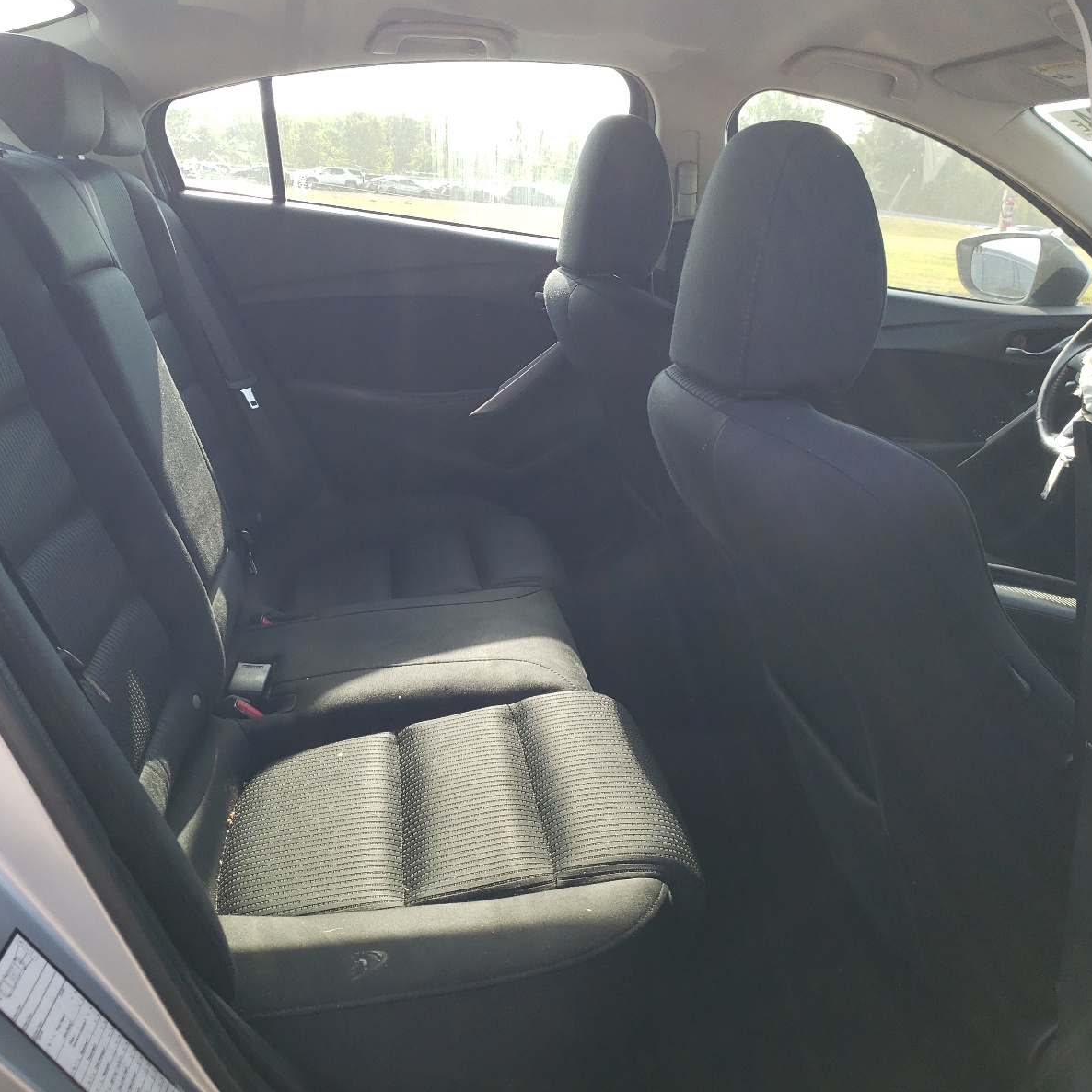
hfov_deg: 52.4
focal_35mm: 31
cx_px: 469
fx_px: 1106
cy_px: 541
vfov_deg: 52.5
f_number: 1.5
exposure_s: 1/526
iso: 50
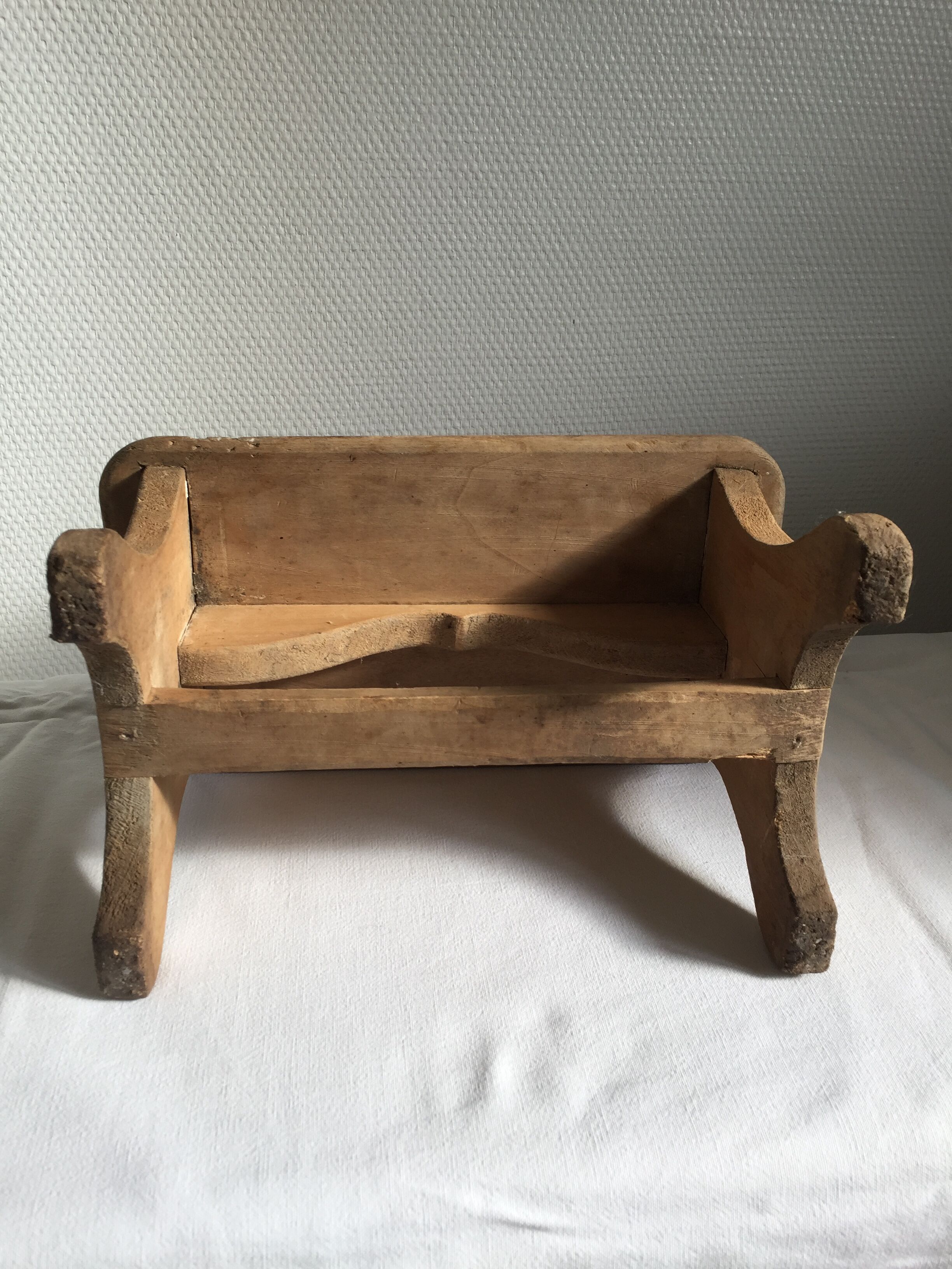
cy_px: 634
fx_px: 1063
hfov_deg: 48.2
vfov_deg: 61.7
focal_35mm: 29
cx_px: 476
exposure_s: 1/100
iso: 32
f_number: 2.2
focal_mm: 4.15
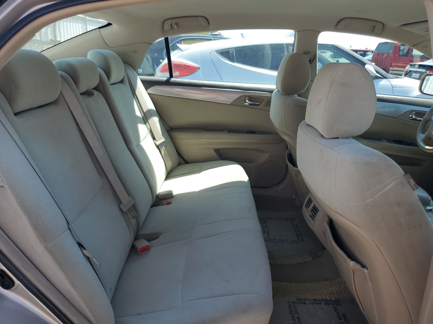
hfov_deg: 67.3
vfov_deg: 53.1
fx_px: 325
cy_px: 162
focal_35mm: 26
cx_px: 216
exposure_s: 1/909
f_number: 1.5
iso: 50
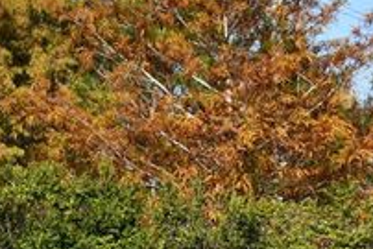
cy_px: 319
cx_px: -107
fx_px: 2302
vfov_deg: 6.2
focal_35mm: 222
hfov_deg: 9.1
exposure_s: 1/320
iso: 100
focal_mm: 35
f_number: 9
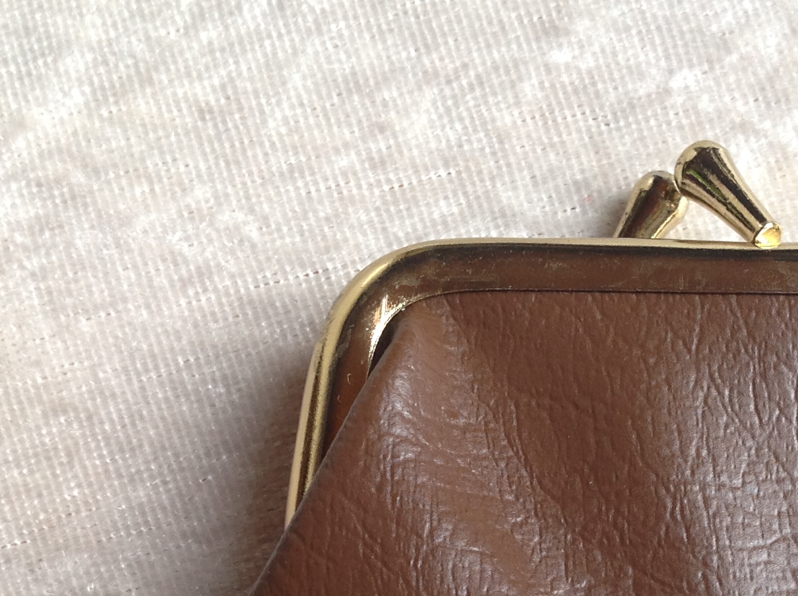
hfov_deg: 25.6
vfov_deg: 18.9
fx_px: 1726
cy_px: 630
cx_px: 631
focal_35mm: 75
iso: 50
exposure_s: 1/17
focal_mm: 4.28
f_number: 2.4
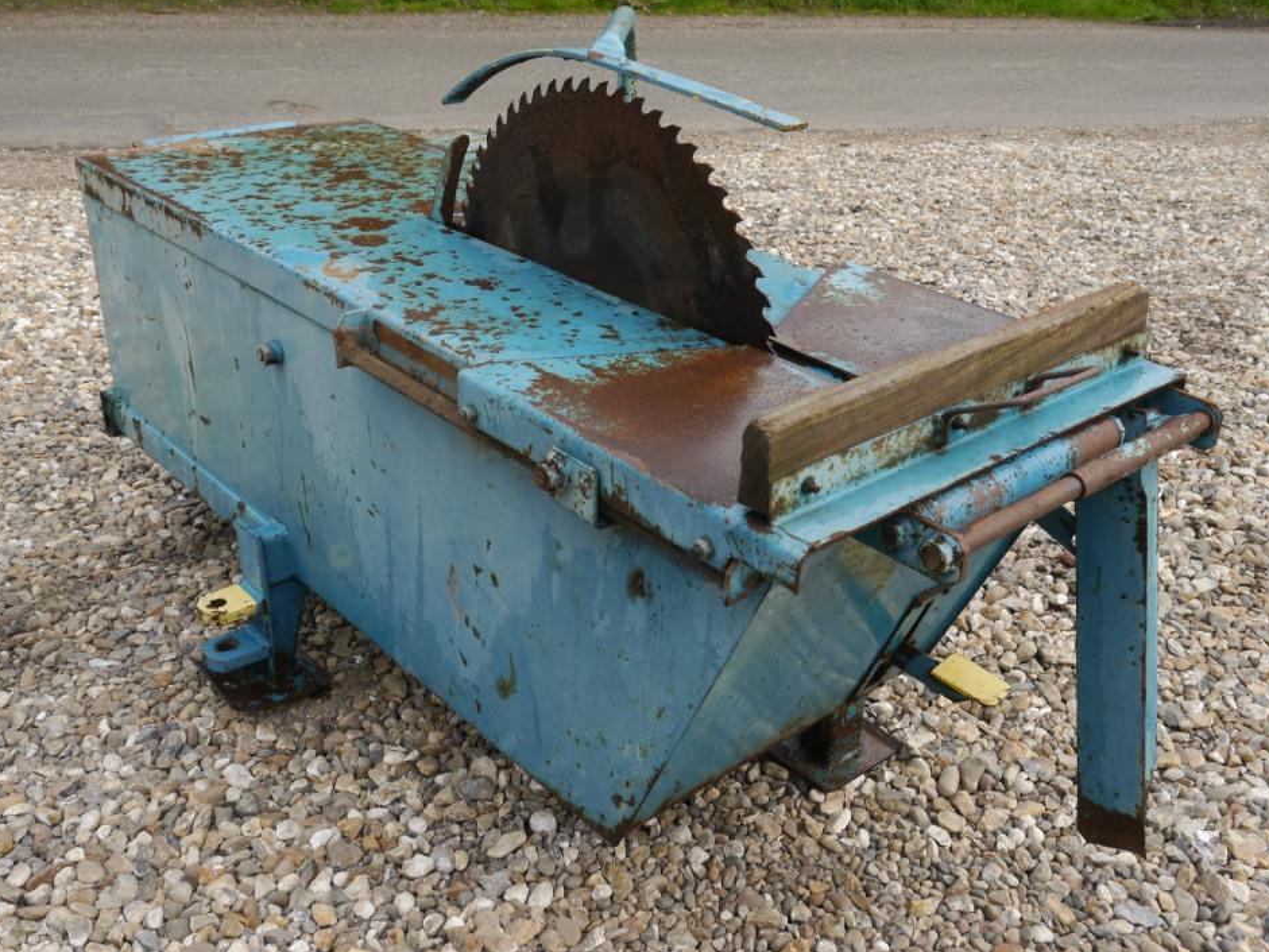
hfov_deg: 50.1
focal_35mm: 37
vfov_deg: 38.7
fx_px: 1357
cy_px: 458
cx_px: 639
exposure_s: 1/200
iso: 160
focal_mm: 17
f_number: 6.3
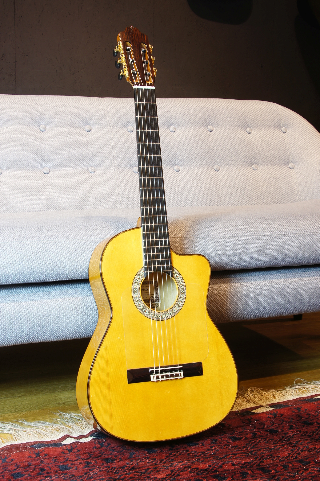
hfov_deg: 29.8
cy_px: 240
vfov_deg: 43.6
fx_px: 601
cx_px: 160
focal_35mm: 45
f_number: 9
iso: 100
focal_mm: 30
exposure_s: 1/1.25
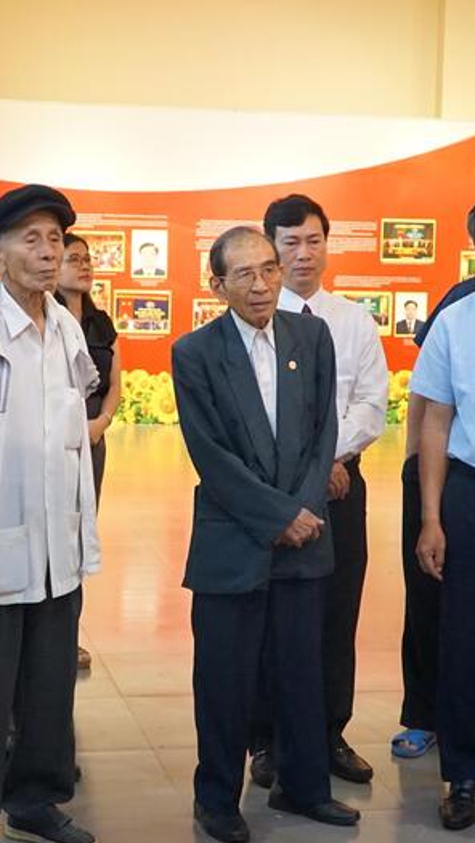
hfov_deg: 20.4
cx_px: 167
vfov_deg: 35.4
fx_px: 1319
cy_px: 426
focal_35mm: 59
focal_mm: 25
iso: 3200
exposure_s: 1/60
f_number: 4
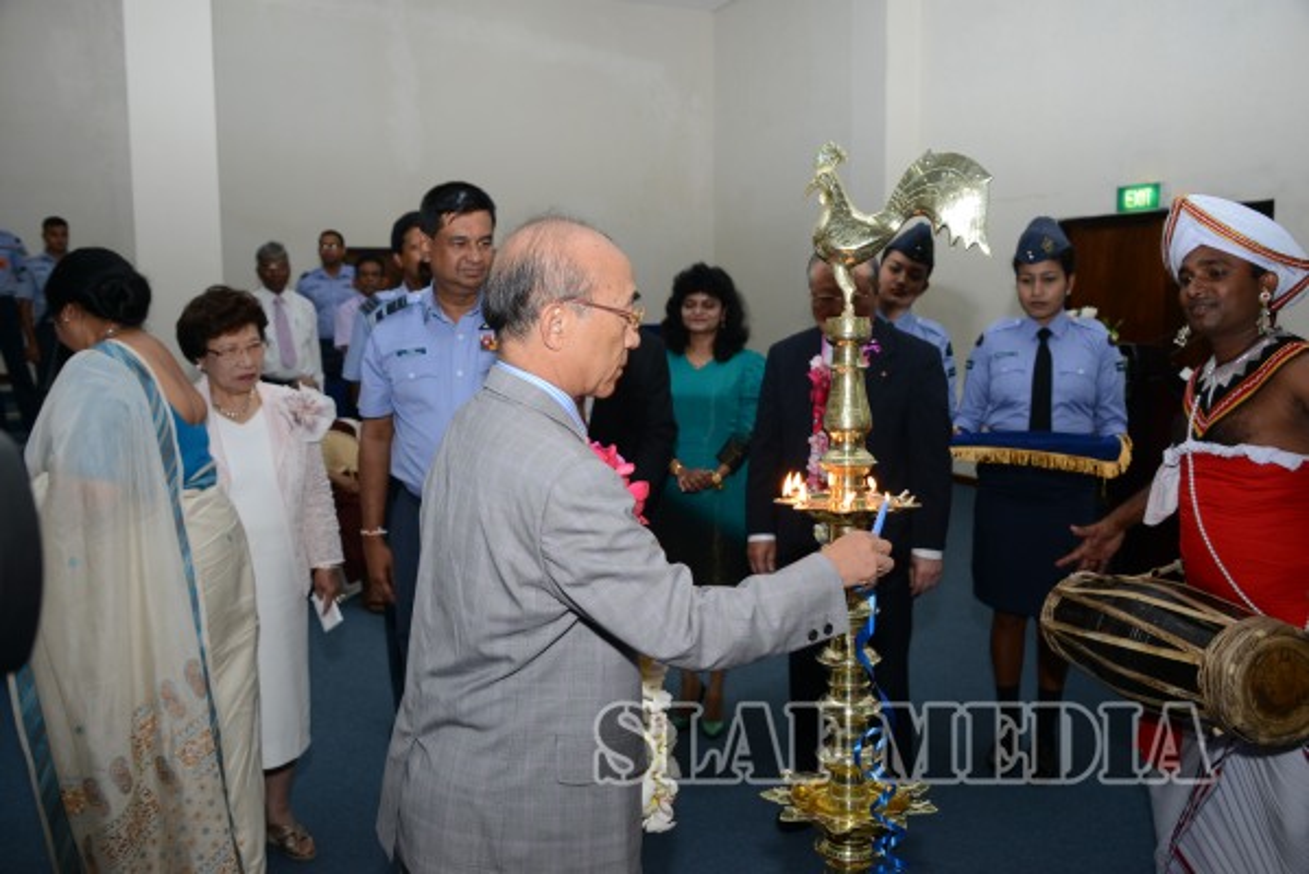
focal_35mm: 32
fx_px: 1164
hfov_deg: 58.7
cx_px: 654
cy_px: 437
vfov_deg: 41.2
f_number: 5.6
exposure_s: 1/50
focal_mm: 32
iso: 640
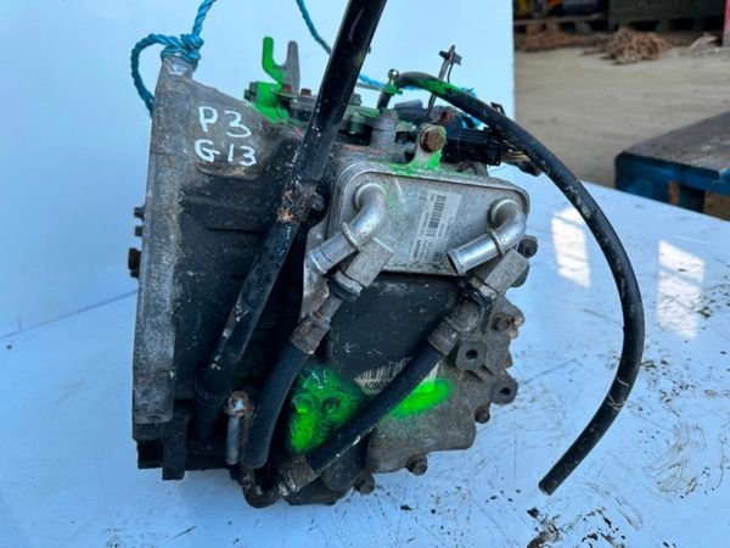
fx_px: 506
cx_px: 365
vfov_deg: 56.8
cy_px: 274
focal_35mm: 24
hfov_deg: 71.6
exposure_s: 1/102
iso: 50
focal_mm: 6.86
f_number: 1.78
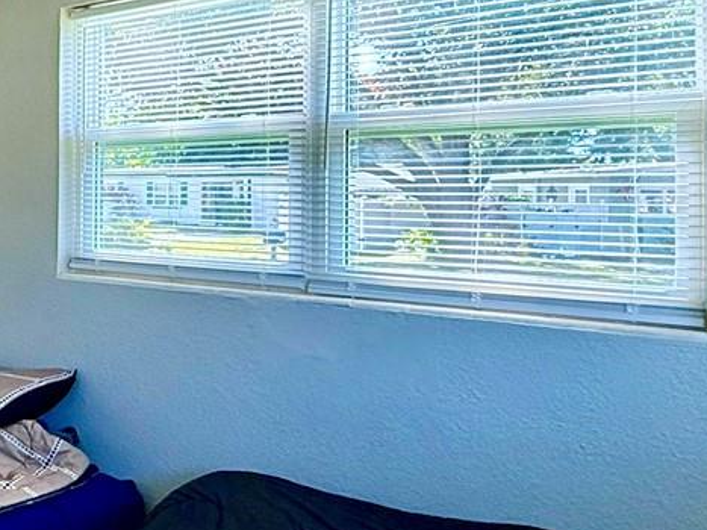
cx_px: -26
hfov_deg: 35.3
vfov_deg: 30.0
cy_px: 177
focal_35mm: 48
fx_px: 980
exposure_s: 1/99
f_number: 2.2
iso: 100
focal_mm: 2.22
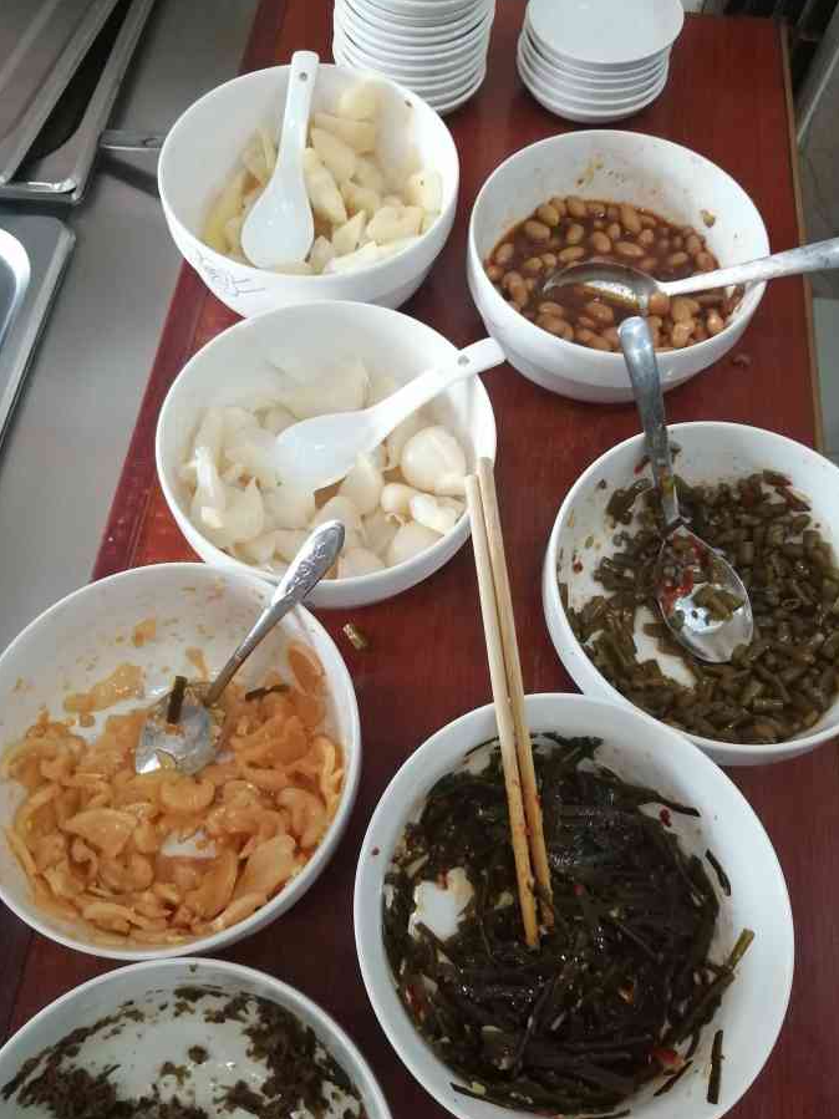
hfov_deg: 51.3
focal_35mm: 27
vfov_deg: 65.3
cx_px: 412
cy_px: 569
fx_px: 873
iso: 400
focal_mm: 3.46
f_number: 1.8
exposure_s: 1/100
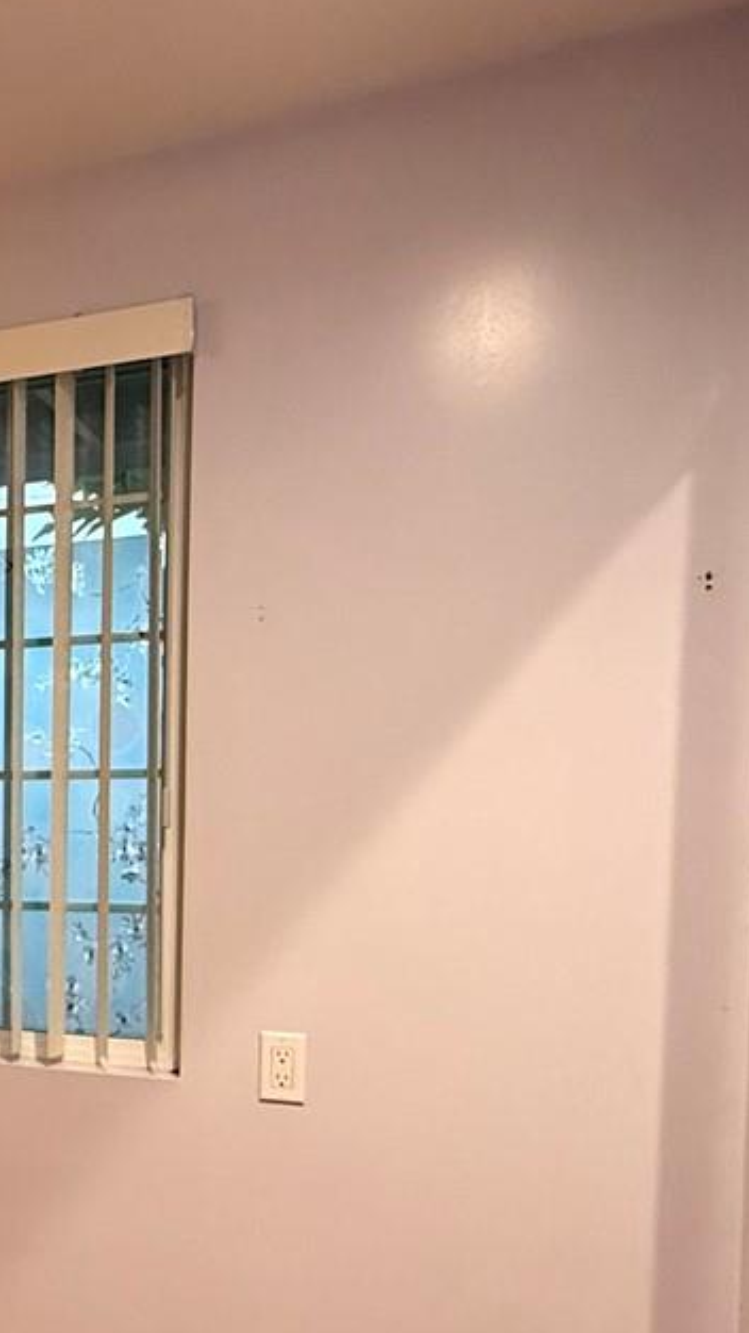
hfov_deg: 25.5
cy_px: 877
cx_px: -262
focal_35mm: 39
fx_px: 1377
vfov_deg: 50.8
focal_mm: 2.22
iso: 250
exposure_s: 1/60
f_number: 2.2
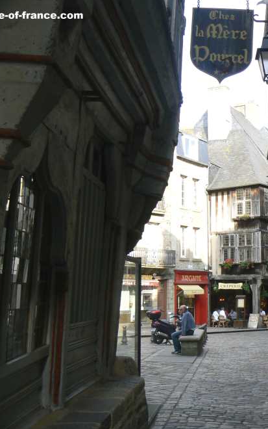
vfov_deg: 38.9
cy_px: 218
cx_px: 219
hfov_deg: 24.4
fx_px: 607
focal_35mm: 52
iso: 80
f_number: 5.6
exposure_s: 1/100
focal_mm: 6
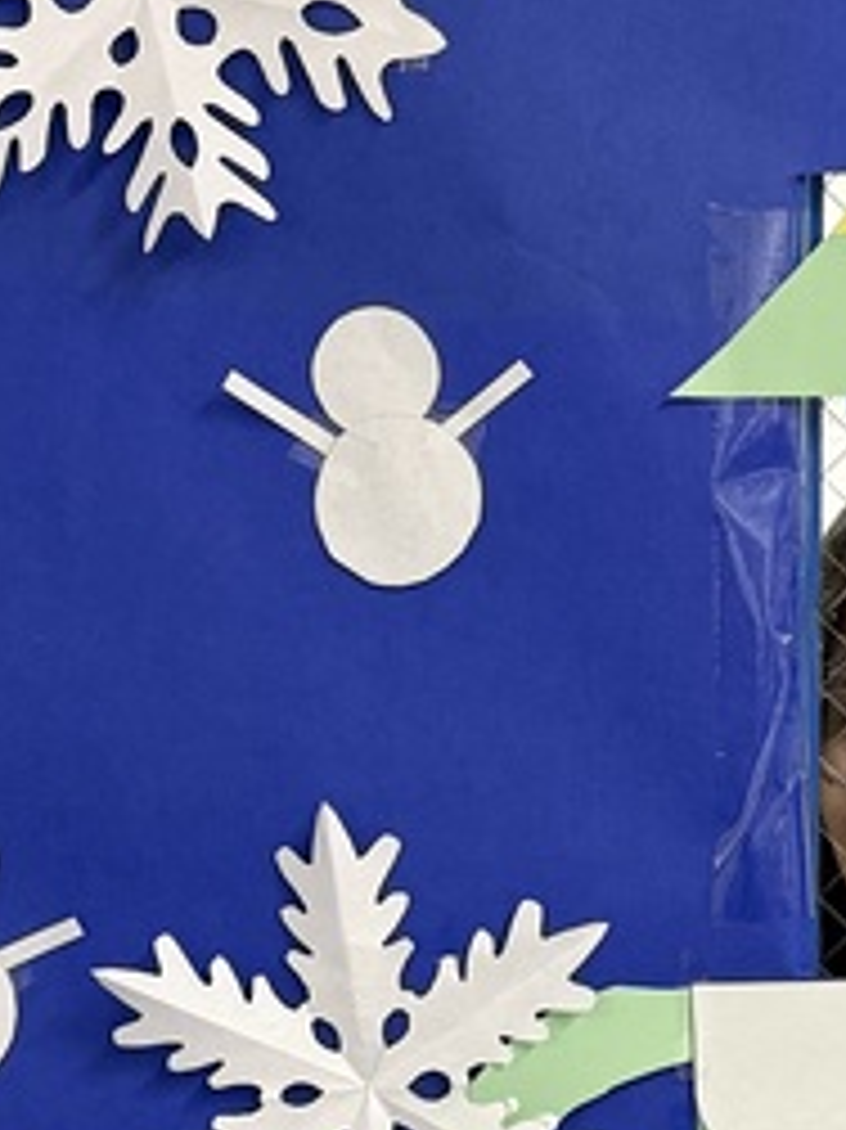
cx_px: 639
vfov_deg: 19.9
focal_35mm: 98
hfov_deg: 15.0
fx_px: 3196
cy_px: 846
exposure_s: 1/60
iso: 320
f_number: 1.78
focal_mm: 6.76
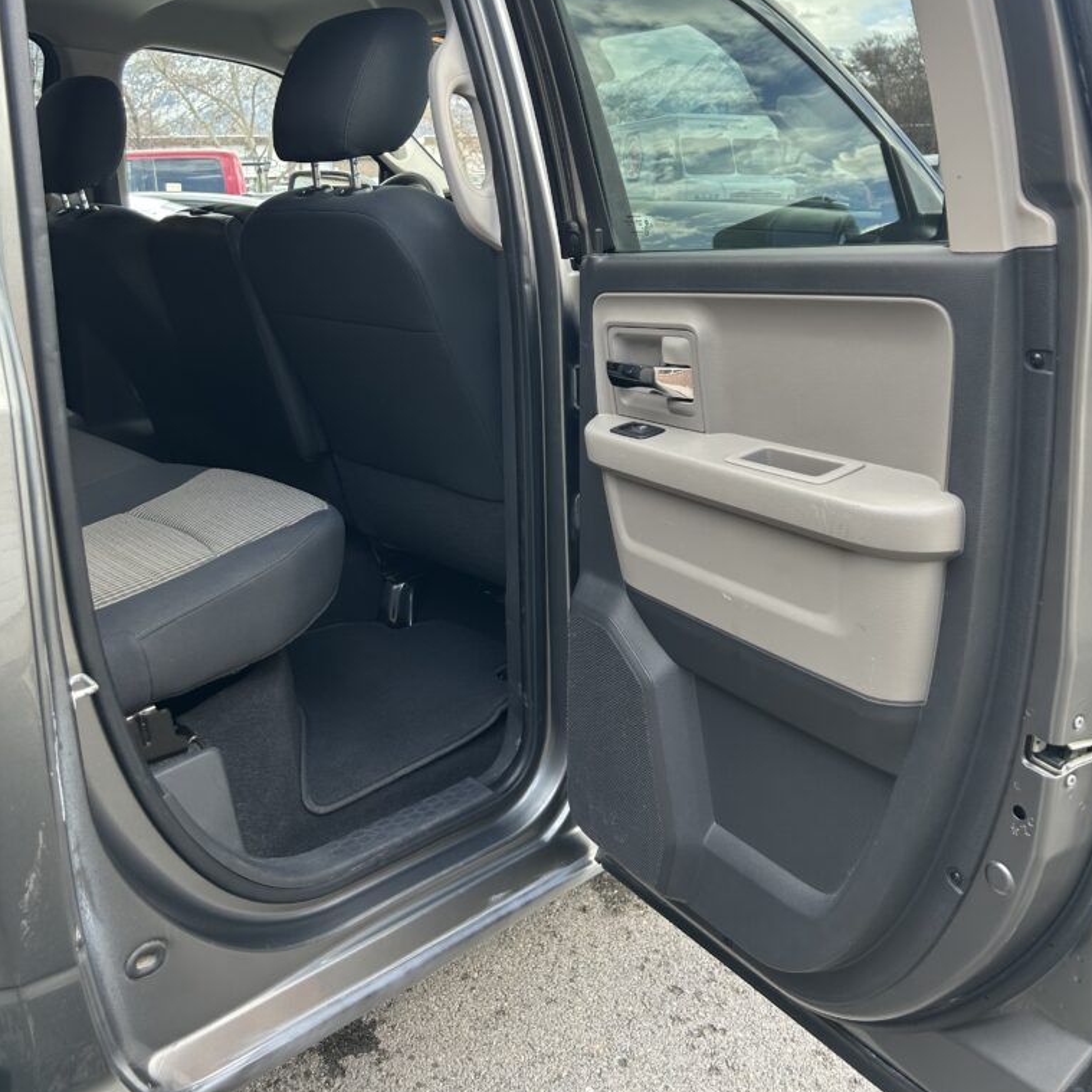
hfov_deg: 52.5
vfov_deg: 51.7
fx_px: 1106
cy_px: 376
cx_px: 550
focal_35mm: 31
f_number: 1.5
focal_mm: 5.7
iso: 40
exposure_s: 1/196
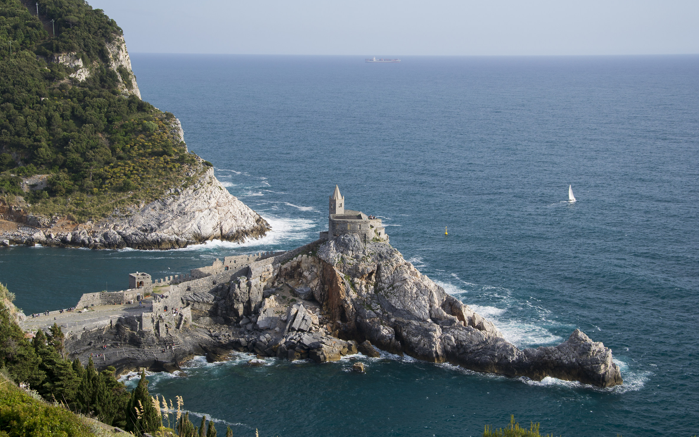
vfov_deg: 22.0
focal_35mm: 59
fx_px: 1124
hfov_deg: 34.5
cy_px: 221
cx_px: 349
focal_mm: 38
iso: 100
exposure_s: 1/100
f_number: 7.1
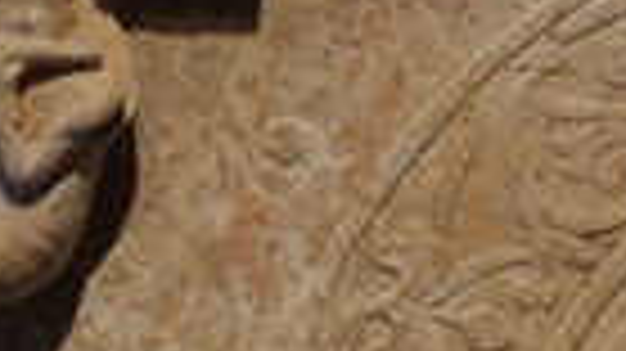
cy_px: 1071
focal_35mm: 564
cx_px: 1045
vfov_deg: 2.1
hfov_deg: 3.8
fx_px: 9356
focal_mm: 45
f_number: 5.6
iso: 400
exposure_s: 1/25
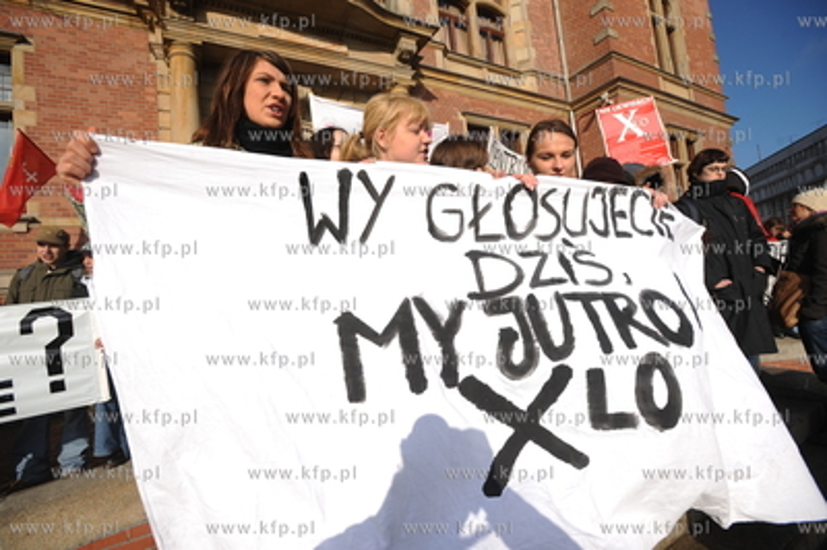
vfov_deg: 70.3
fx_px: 390
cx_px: 414
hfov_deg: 93.3
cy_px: 275
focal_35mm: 17
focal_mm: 17
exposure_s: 1/800
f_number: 5.6
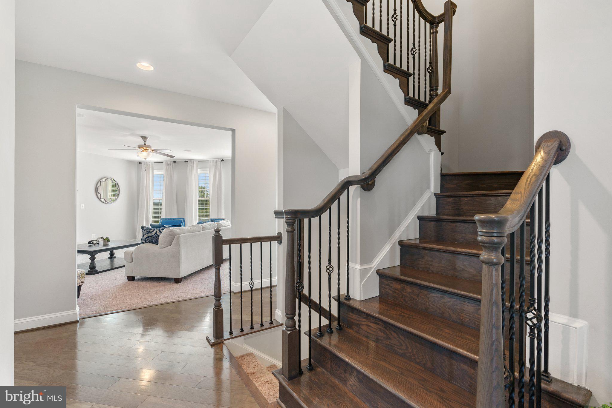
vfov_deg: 73.8
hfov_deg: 96.7
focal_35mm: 16
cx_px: 306
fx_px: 272
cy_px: 204
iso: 640
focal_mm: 16
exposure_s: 1/2.5
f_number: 10
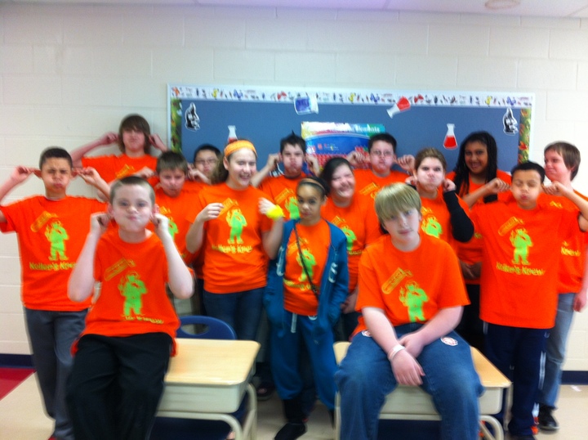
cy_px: 220
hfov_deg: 52.7
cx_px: 294
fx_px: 594
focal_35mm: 35
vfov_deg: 40.6
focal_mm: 3.85
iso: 80
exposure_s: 1/15
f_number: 2.8
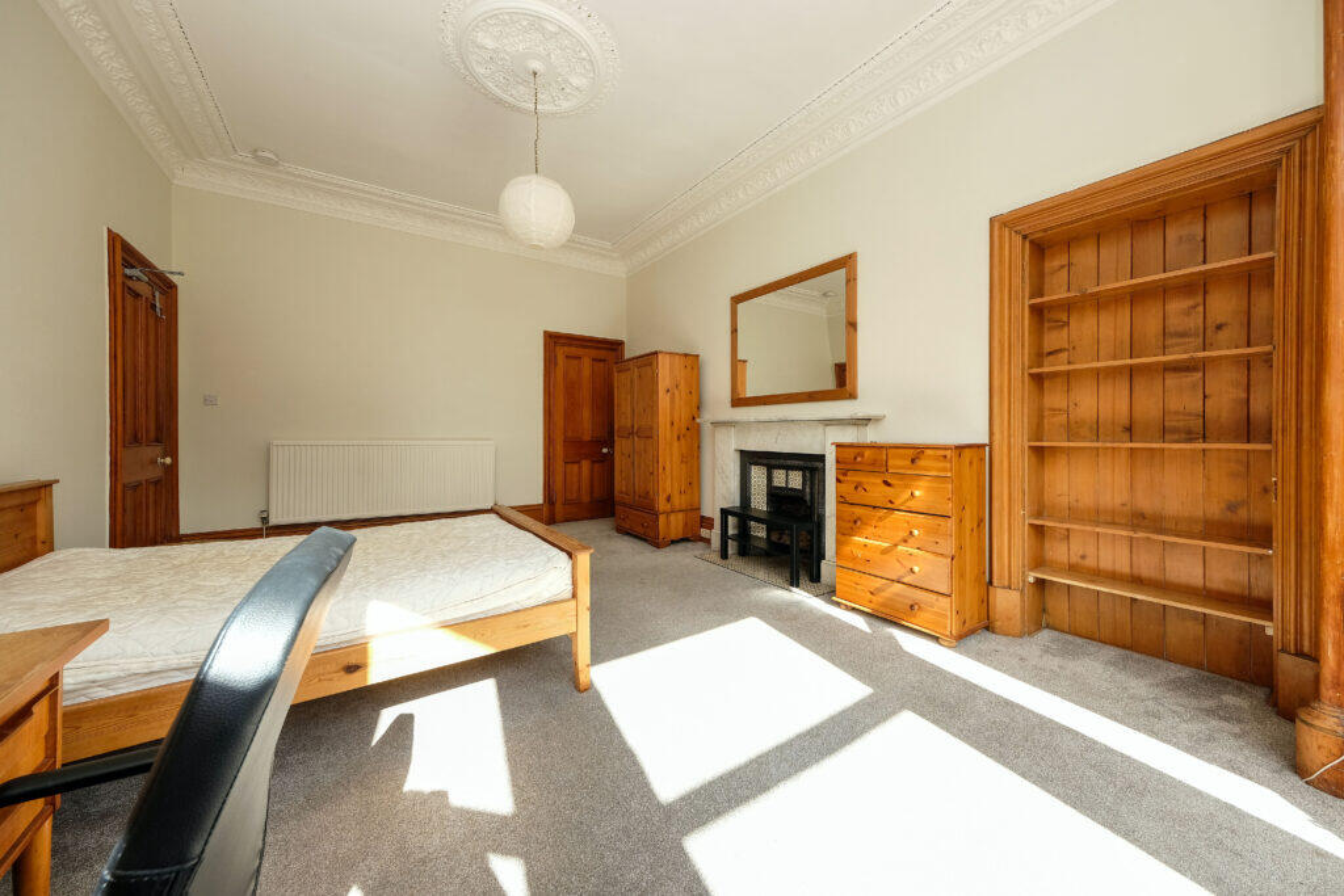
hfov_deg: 112.6
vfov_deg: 90.0
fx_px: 448
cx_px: 672
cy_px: 448
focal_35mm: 12
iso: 200
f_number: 5.6
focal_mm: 8
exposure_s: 1/60
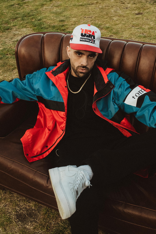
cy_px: 117
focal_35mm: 36
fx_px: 234
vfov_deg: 53.1
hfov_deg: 36.9
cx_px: 78
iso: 1600
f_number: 7.1
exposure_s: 1/250
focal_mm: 24
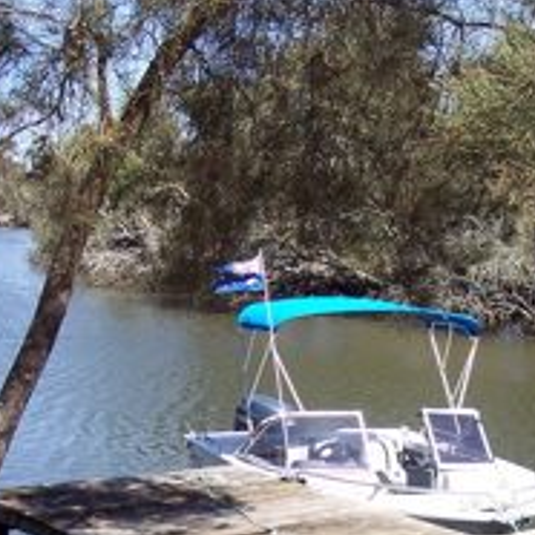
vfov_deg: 23.2
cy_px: 383
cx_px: 302
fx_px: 1294
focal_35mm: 74
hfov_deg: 23.3
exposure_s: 1/750
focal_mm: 8
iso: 100
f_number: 3.4
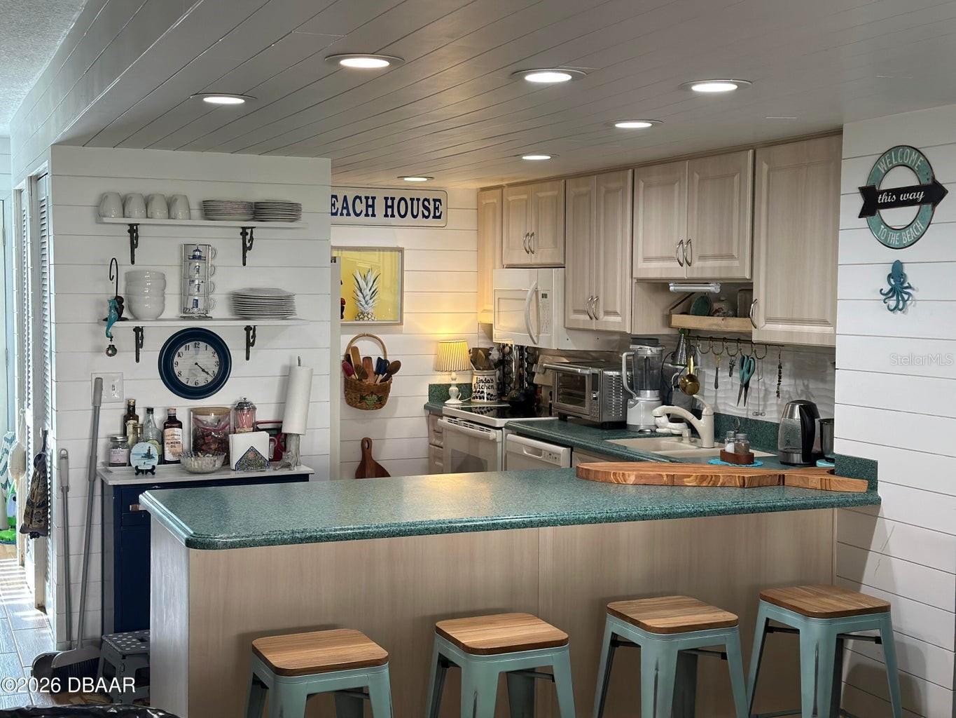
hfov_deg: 39.7
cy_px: 359
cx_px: 478
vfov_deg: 30.3
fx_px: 1326
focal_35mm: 48
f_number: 1.78
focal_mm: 6.86
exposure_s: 1/120
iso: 160
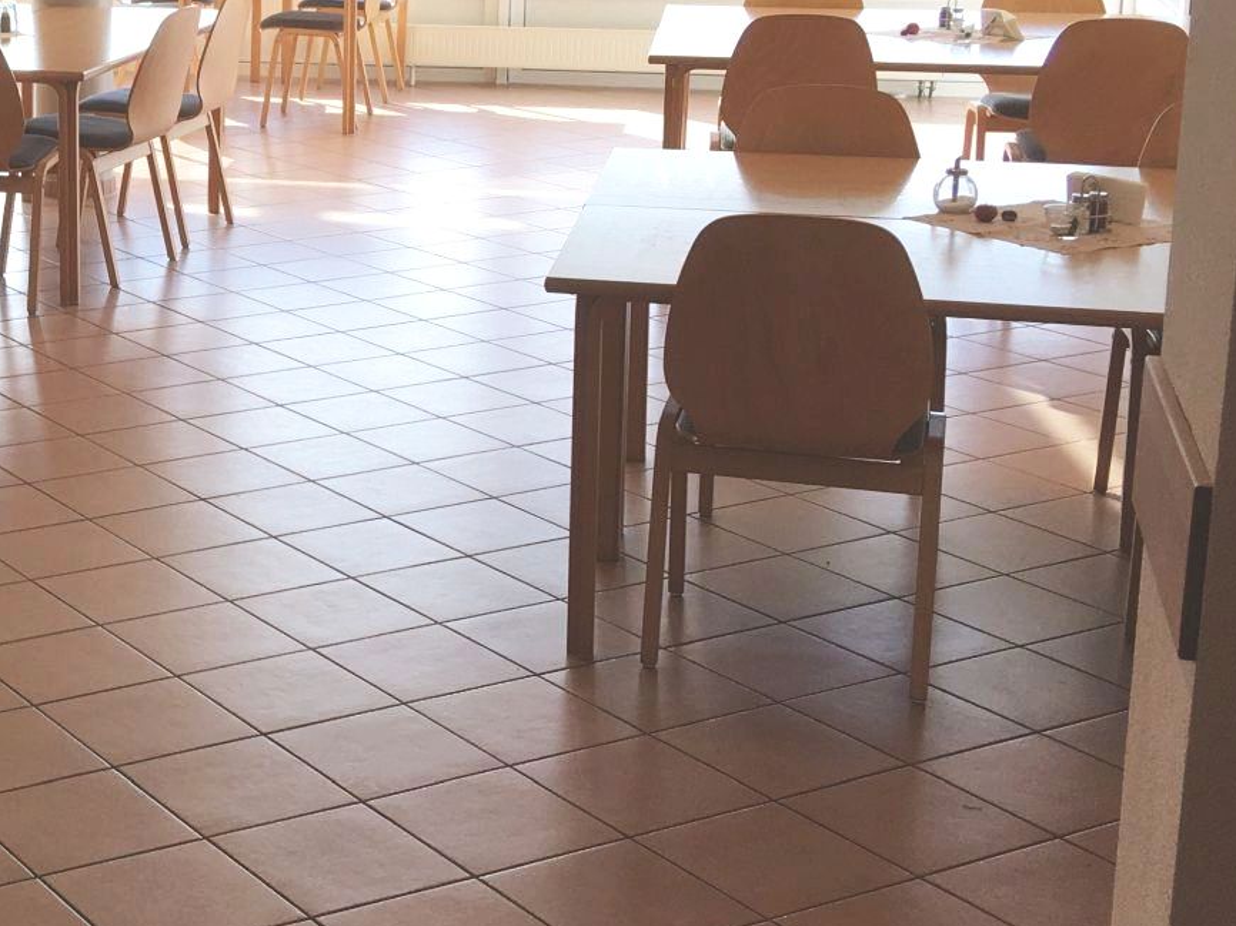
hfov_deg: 27.3
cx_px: -13
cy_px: 247
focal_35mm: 67
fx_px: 2392
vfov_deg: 21.8
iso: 25
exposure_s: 1/102
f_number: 2.2
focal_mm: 4.15
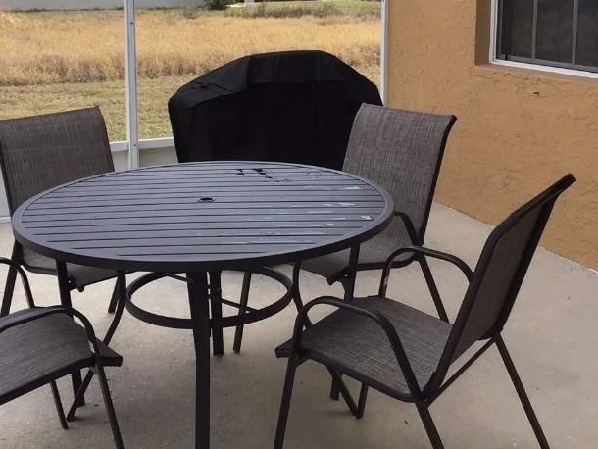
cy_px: 107
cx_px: 265
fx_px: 899
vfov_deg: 27.6
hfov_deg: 36.8
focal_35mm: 52
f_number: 2.4
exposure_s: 1/399
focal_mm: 3.3
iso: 25
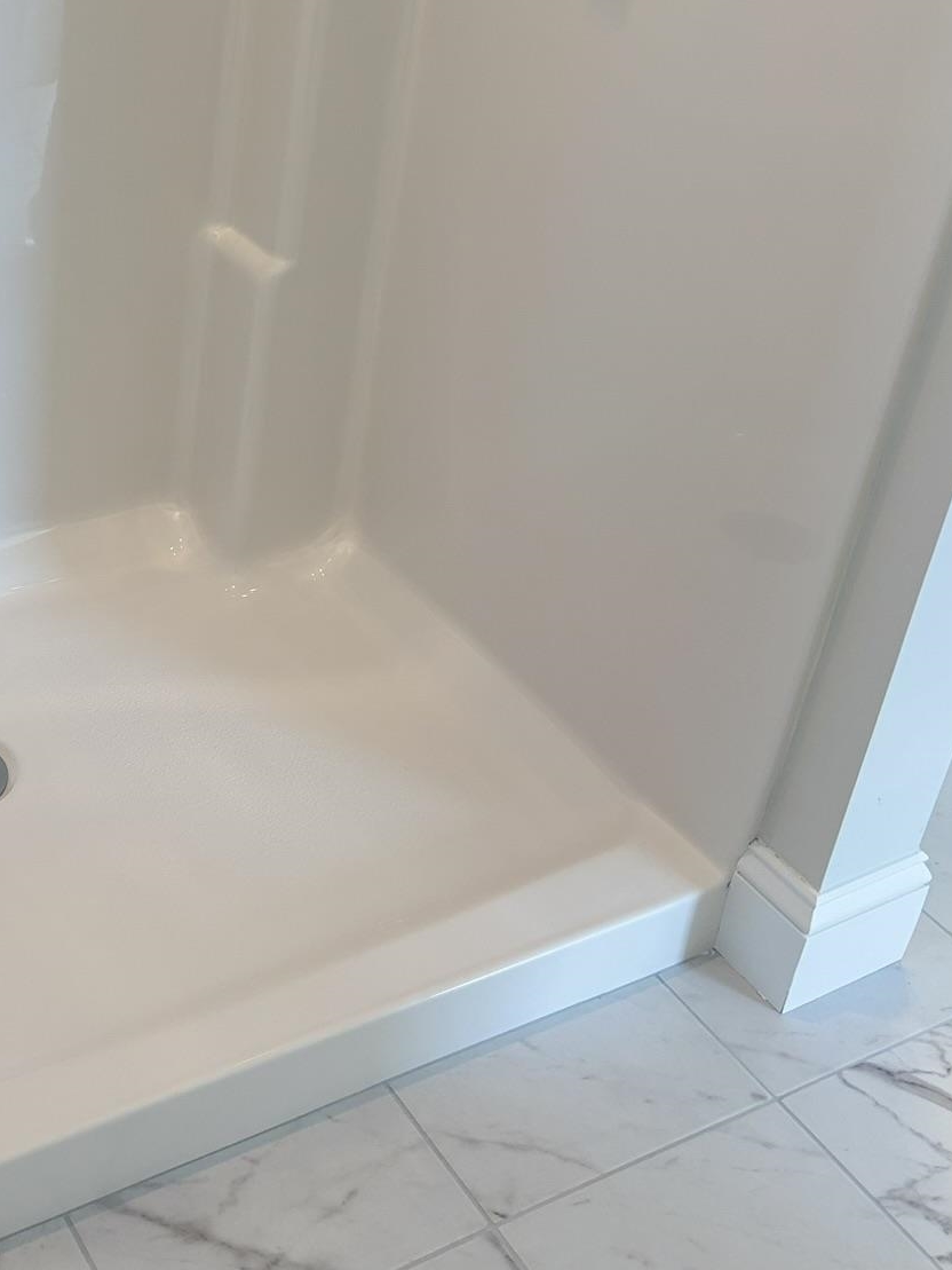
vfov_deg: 39.2
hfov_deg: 29.3
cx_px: 143
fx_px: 1760
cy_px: 436
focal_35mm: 48
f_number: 1.6
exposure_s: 1/120
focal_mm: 5.96
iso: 64
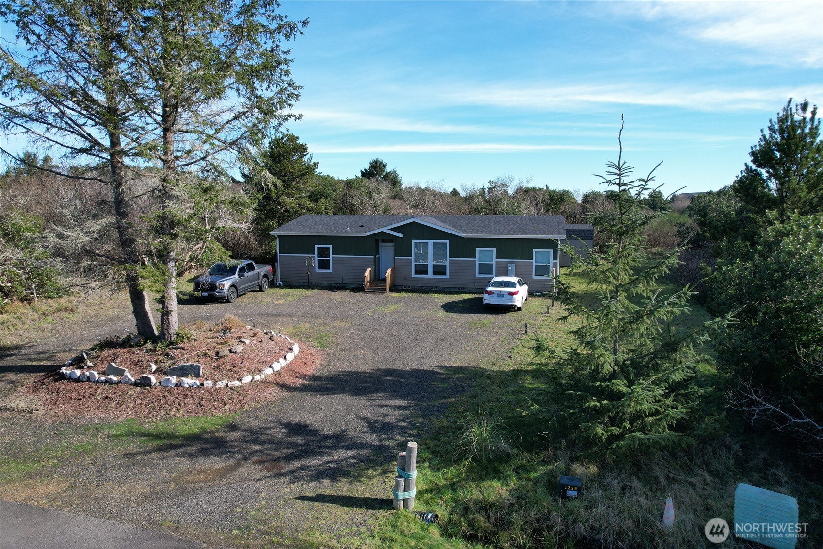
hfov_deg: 78.6
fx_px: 503
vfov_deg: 57.2
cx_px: 412
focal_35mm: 22
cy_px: 274
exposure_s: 1/1000
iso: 100
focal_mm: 8.38
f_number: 2.8
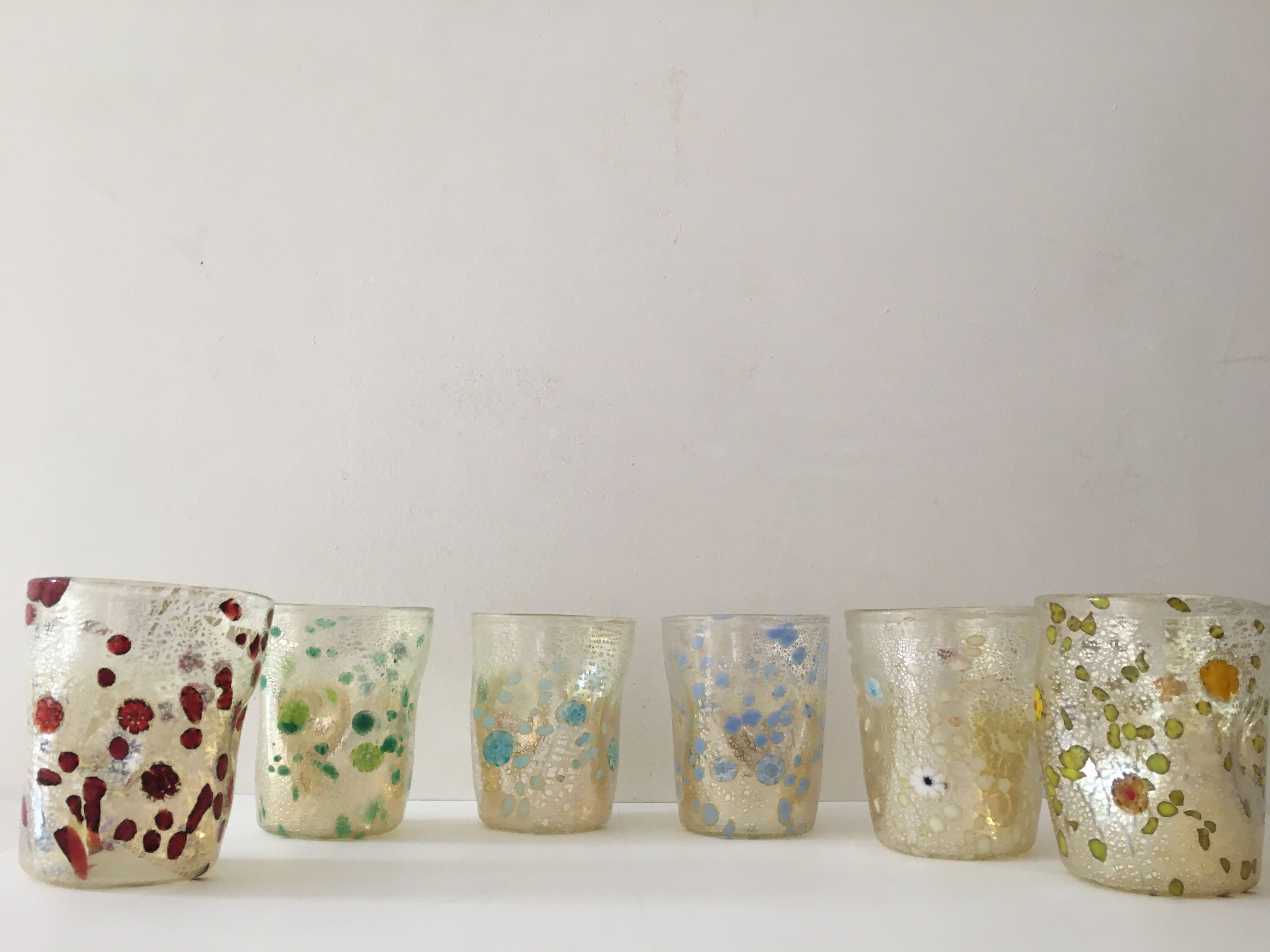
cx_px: 635
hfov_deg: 61.7
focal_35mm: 29
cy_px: 476
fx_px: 1064
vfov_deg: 48.2
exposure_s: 1/33
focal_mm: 4.15
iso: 32
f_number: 2.2
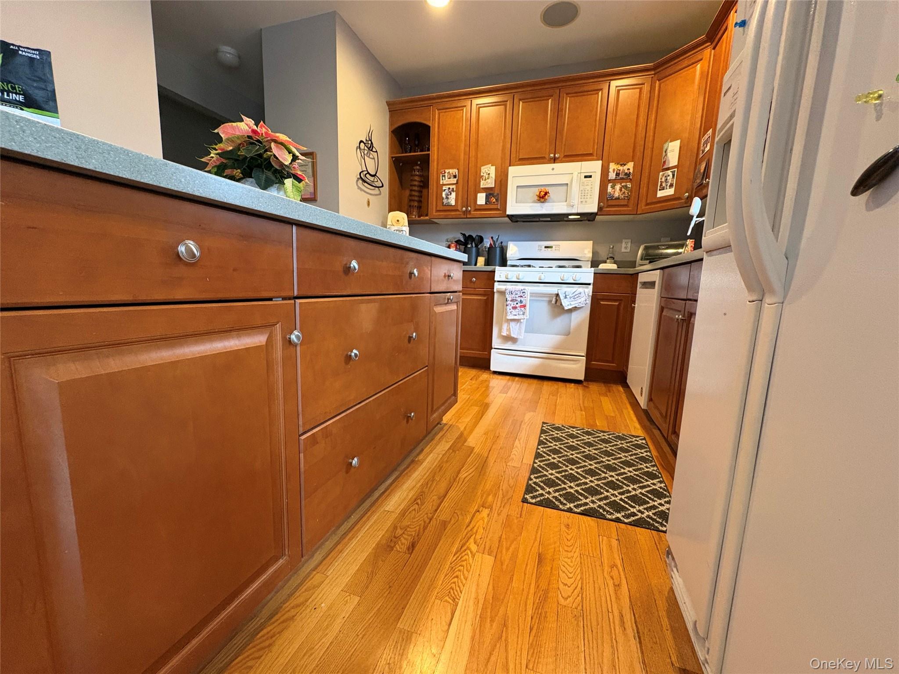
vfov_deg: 85.7
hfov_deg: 102.1
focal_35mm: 14
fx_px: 364
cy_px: 337
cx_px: 450
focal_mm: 2.22
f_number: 2.2
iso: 500
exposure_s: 1/60
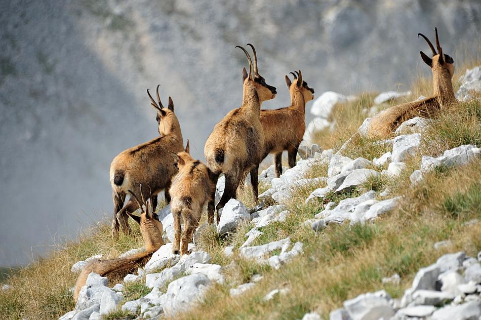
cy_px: 160
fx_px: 6676
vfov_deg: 2.7
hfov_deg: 4.1
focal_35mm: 500
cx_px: 240
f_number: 10
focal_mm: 500
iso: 250
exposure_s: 1/400
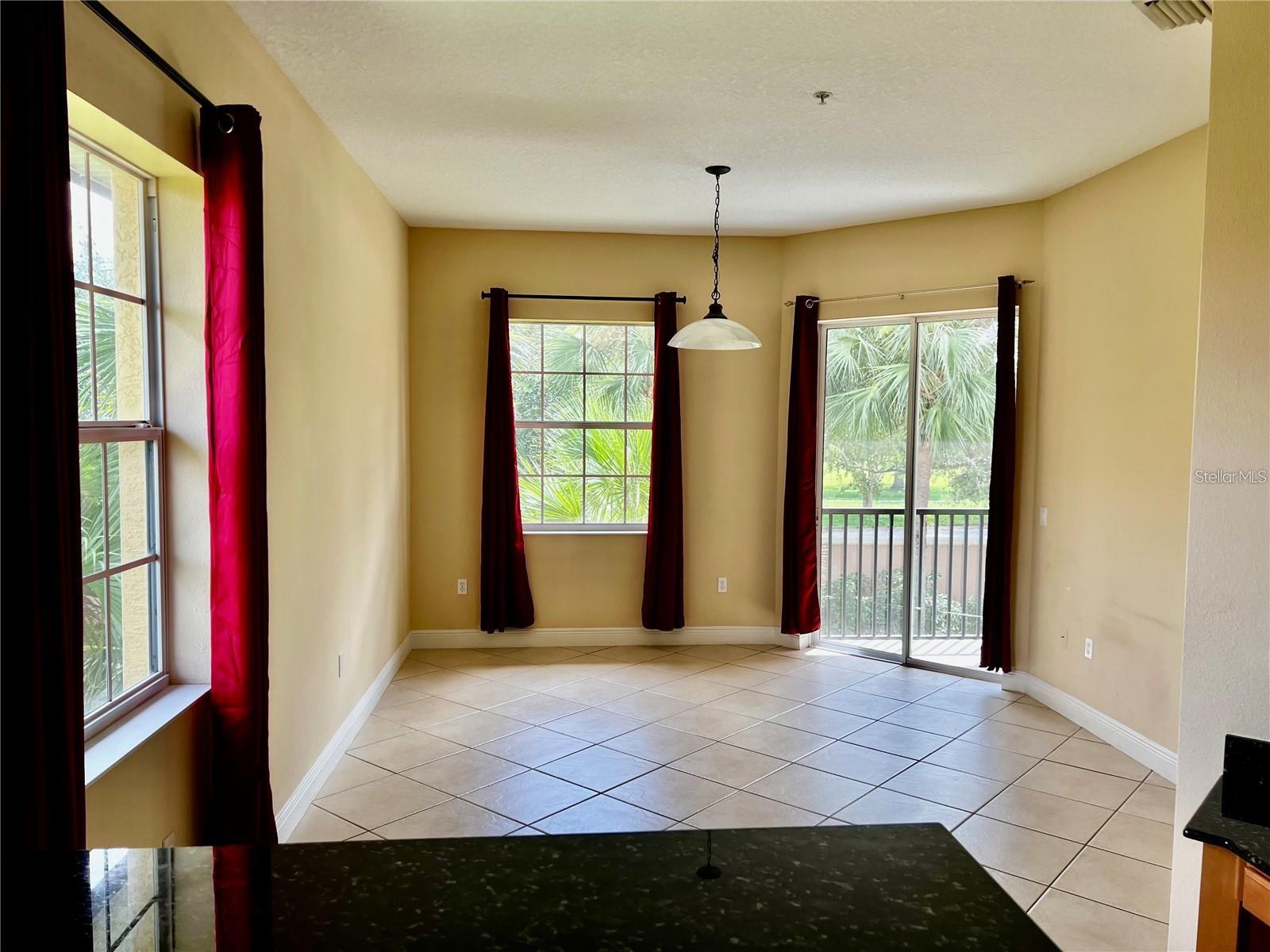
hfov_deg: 67.3
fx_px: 954
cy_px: 476
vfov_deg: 53.1
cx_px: 635
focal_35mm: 26
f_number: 1.5
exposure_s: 1/121
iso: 40
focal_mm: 5.7
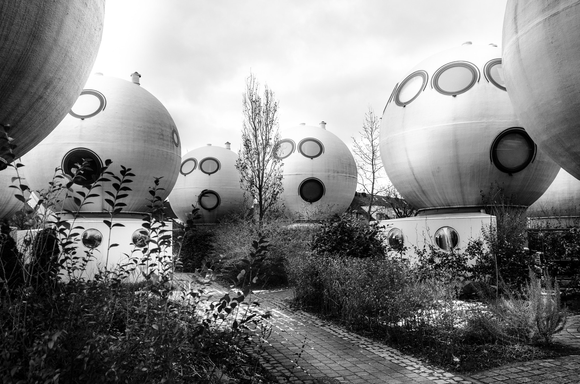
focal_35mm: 30
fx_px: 482
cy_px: 192
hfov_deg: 62.0
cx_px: 290
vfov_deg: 43.4
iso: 560
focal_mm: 20
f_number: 2.8
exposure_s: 1/80
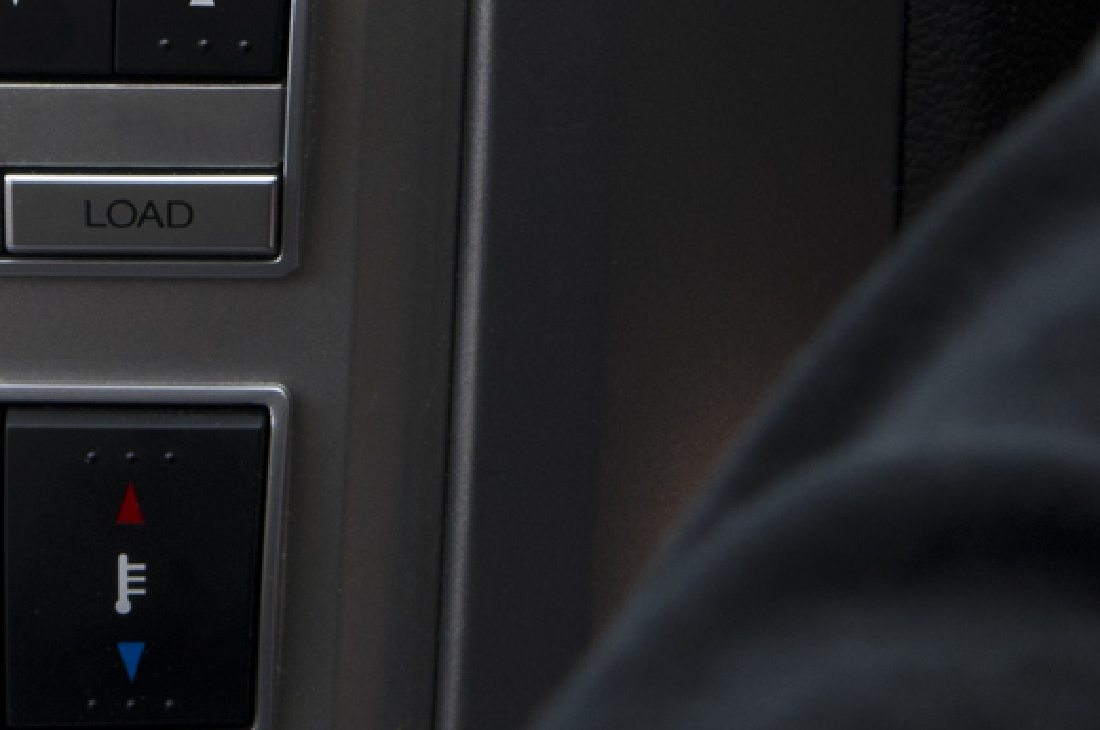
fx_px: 9338
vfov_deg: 4.5
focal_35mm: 306
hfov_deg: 6.7
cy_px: -389
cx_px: -130
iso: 200
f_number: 7.1
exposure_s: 1/20
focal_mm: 50
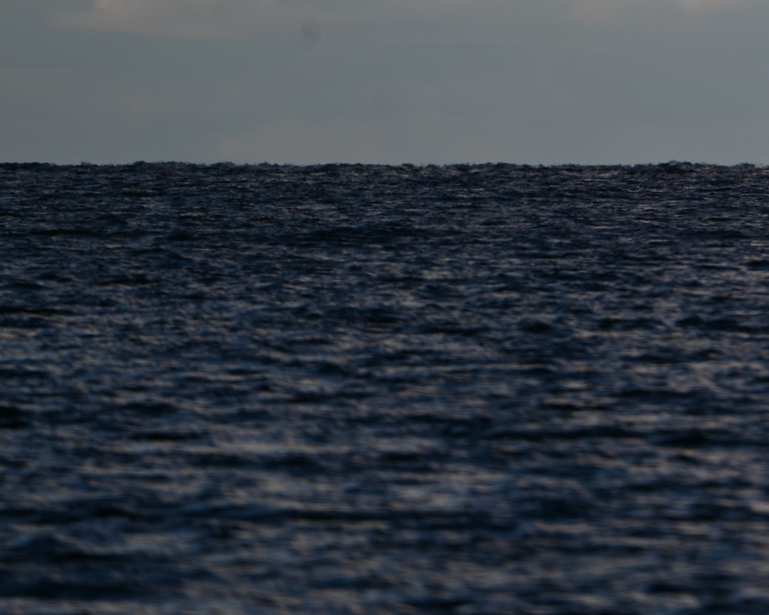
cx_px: 1250
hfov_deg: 1.3
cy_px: -203
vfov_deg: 1.0
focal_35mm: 1534
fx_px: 34911
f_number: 6.7
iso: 100
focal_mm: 500
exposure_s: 1/160
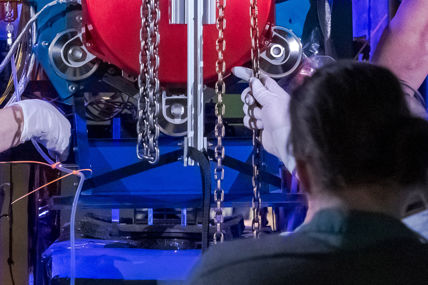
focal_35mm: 522
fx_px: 6205
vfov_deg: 2.6
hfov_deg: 3.9
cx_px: 296
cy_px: -59
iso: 6400
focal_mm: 135
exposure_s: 1/100
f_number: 5.6
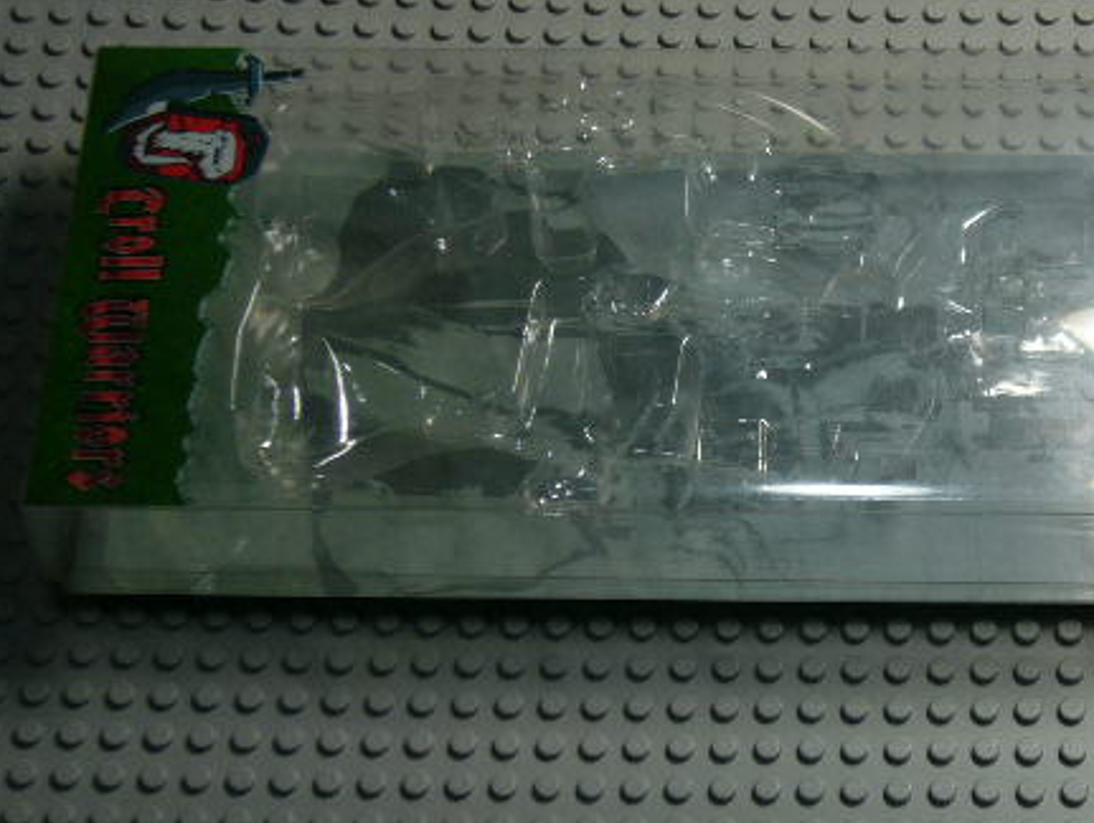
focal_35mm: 89
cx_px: 800
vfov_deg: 16.6
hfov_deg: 21.8
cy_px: 399
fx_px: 2815
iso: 80
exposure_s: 1/60
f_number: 3.6
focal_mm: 9.9
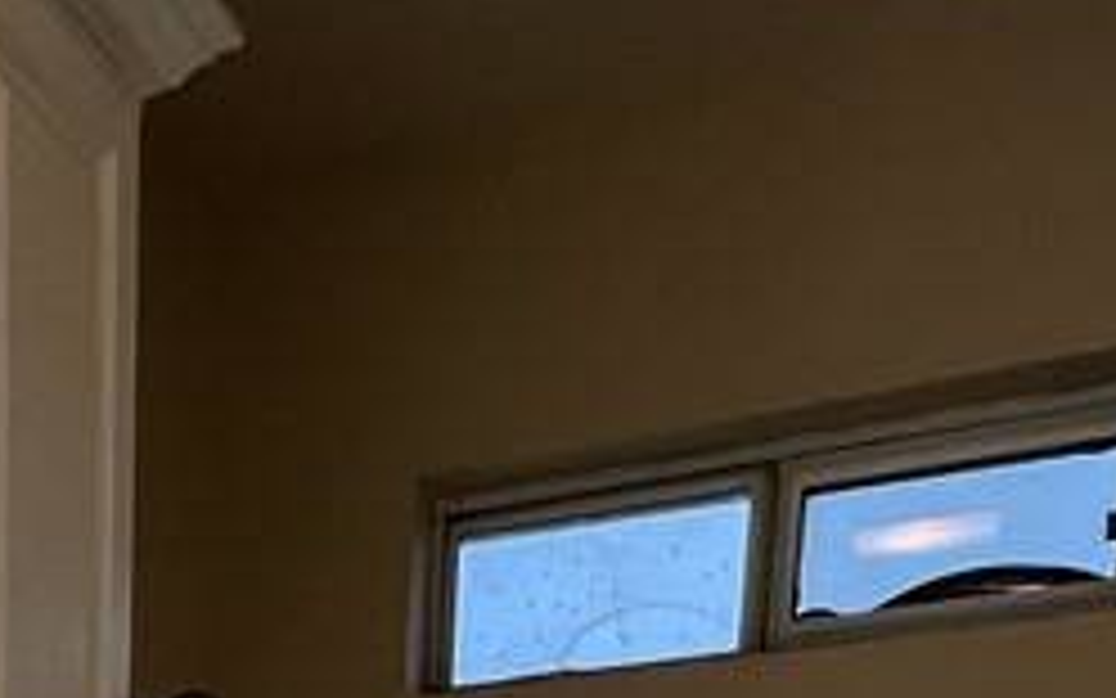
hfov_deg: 33.5
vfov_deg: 14.5
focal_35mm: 57
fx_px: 1734
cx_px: 81
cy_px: 1689
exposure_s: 1/120
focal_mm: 1.57
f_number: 1.8
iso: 160
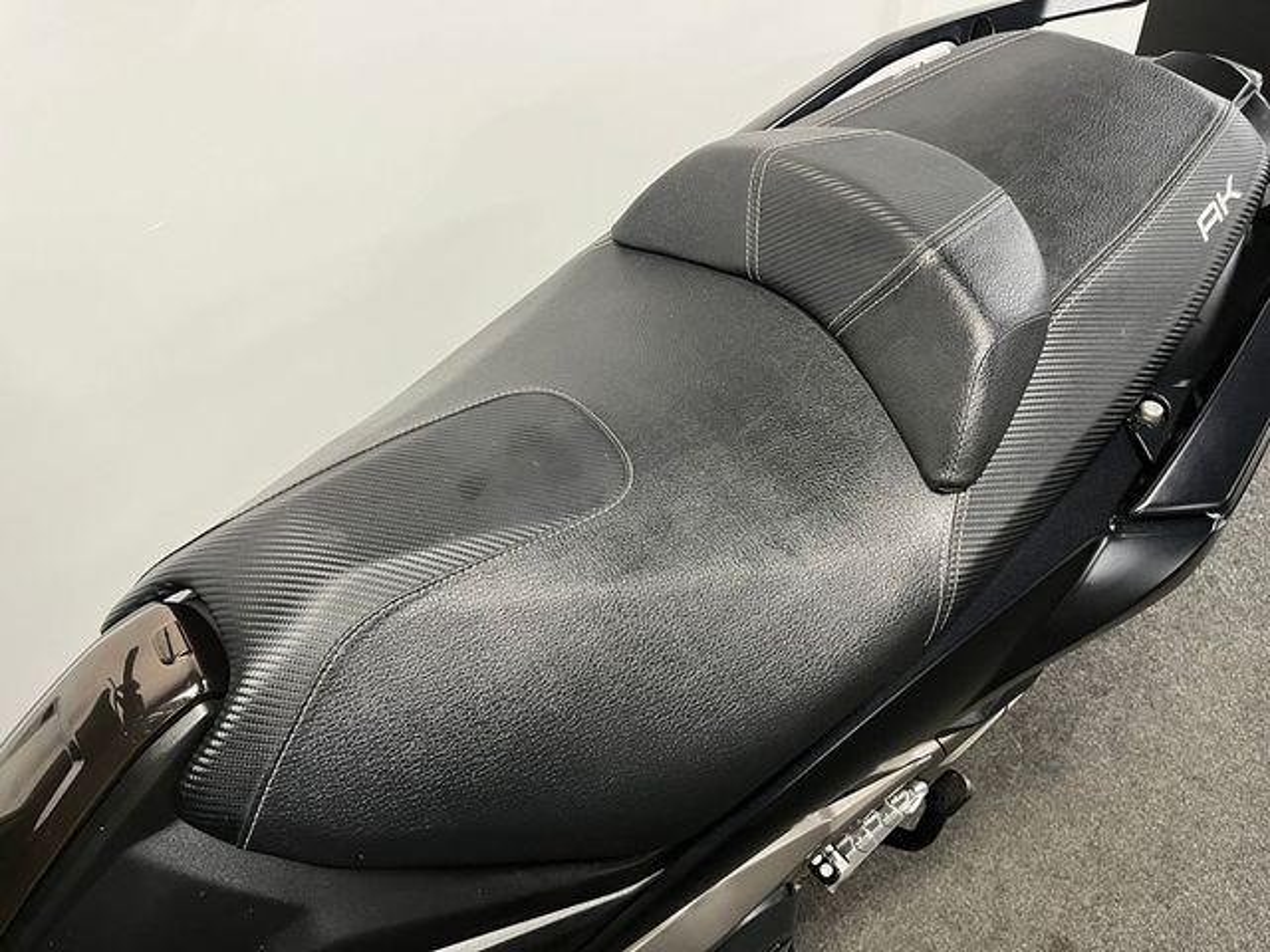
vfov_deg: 53.1
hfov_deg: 67.3
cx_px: 635
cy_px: 476
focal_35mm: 26
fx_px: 954
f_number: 1.6
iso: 200
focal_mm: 5.1
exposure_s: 1/50
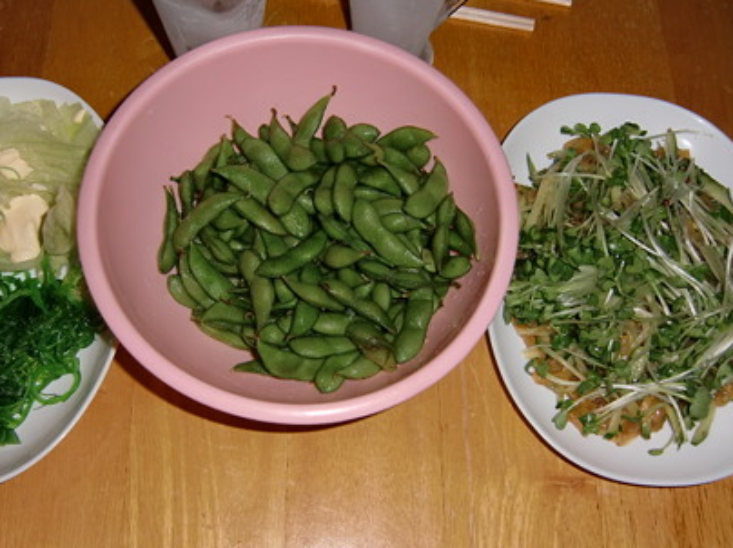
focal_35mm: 38
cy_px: 274
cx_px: 333
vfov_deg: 37.6
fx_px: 804
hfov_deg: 49.0
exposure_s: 1/15
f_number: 3.6
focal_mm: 6.1
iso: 64
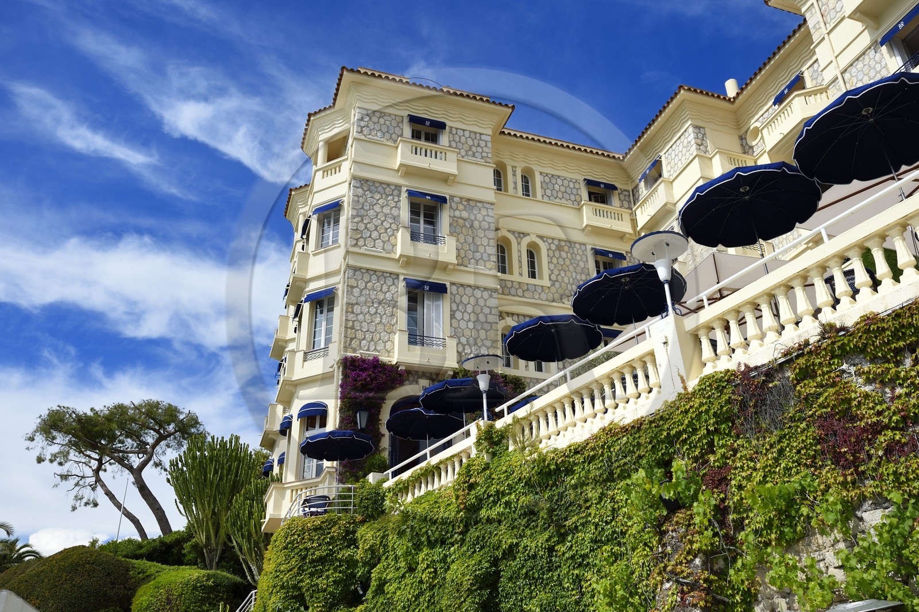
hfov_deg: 63.7
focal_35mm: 29
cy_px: 306
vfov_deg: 44.9
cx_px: 460
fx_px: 740
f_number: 14
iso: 200
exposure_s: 1/250
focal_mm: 29
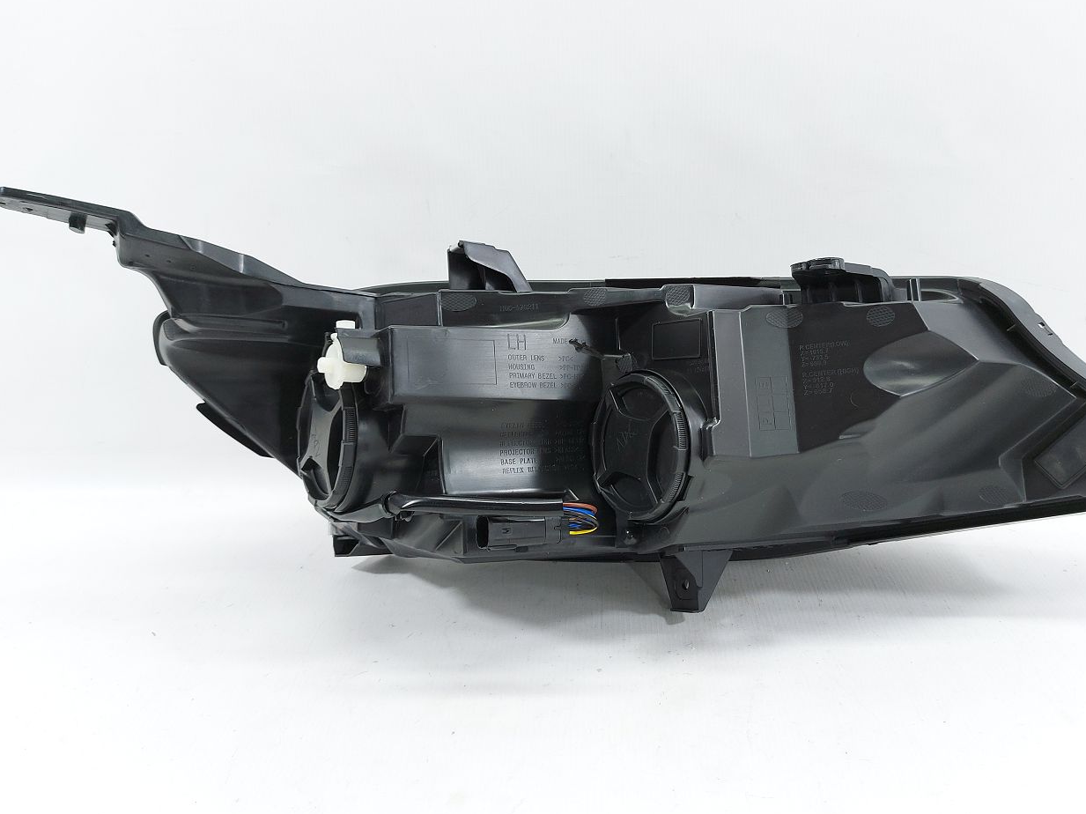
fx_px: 847
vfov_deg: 51.3
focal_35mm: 27
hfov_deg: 65.2
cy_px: 368
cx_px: 596
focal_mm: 5.23
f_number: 1.8
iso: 64
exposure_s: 1/50
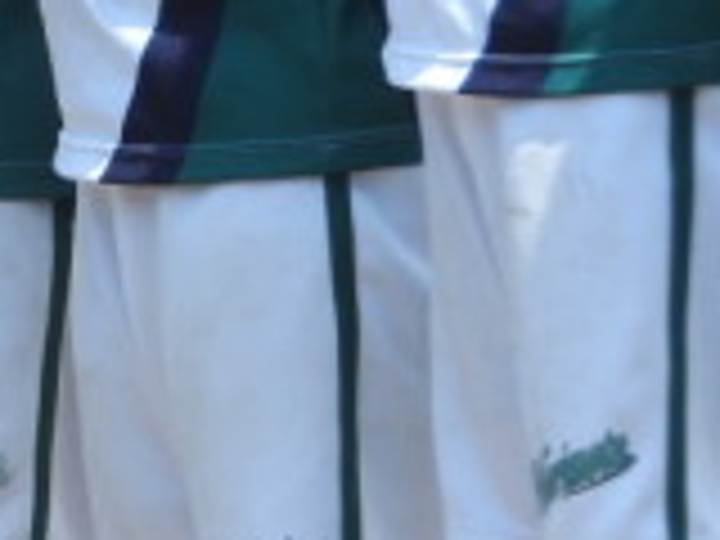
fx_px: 19510
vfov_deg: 1.6
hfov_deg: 2.1
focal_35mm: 938
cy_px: -256
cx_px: -554
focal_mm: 44.8
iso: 100
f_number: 5.5
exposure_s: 1/320
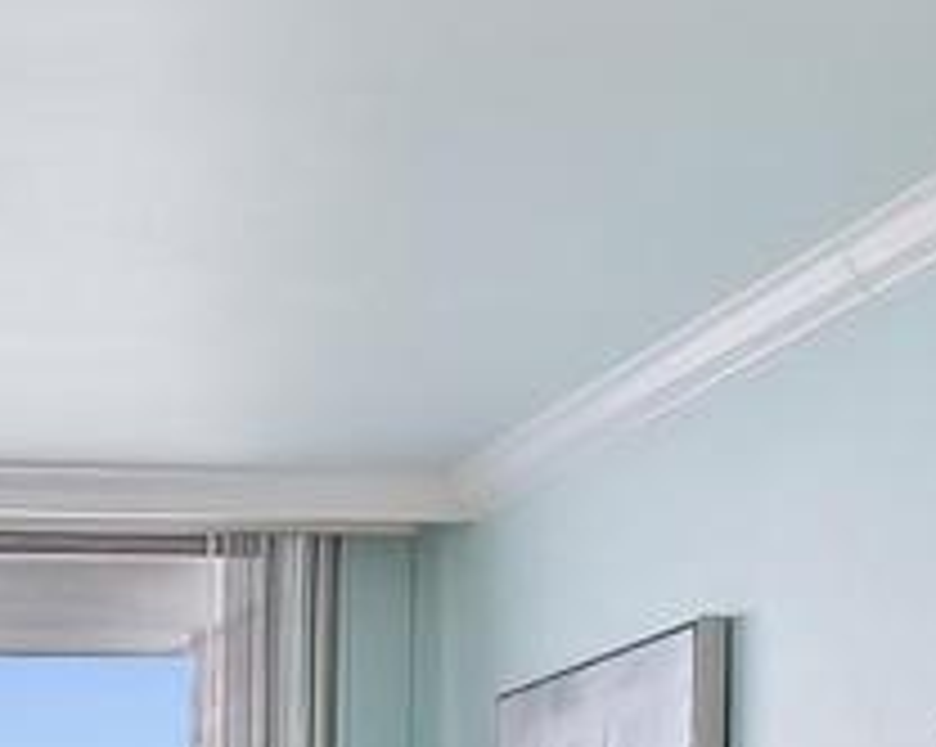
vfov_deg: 13.5
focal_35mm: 107
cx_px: -405
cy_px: 1138
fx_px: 2968
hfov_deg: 16.5
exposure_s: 1/25
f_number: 8
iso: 500
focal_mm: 11
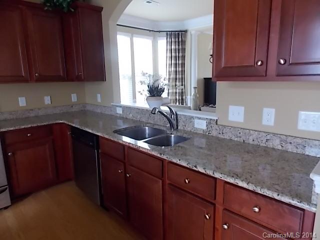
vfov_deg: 58.9
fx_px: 213
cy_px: 120
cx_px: 160
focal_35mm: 23
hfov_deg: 73.9
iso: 200
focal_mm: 4
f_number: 3.1
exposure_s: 1/30
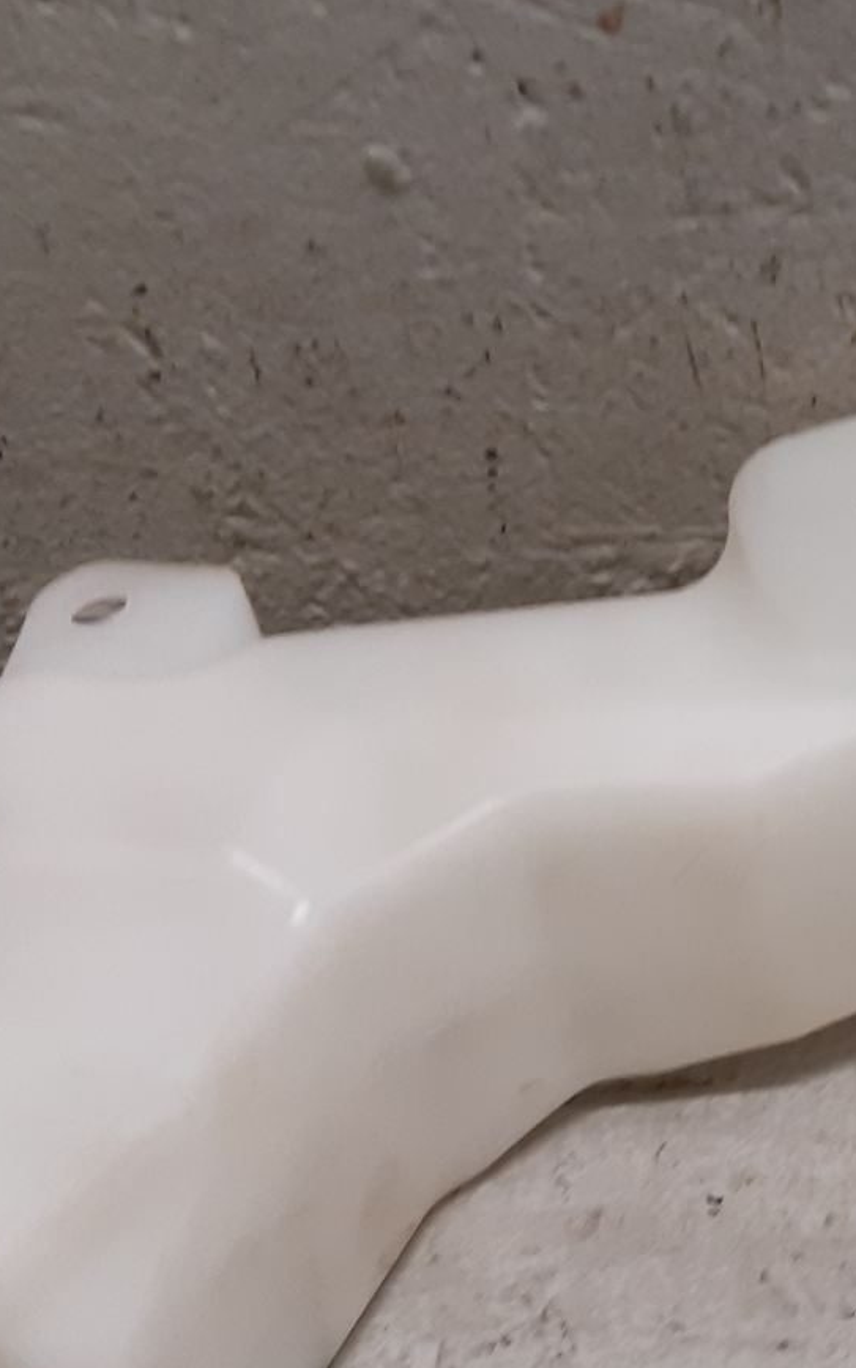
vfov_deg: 31.4
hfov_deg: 18.9
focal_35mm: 65
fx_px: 2425
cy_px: 826
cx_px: 1040
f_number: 1.7
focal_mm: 3.93
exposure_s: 1/50
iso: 125
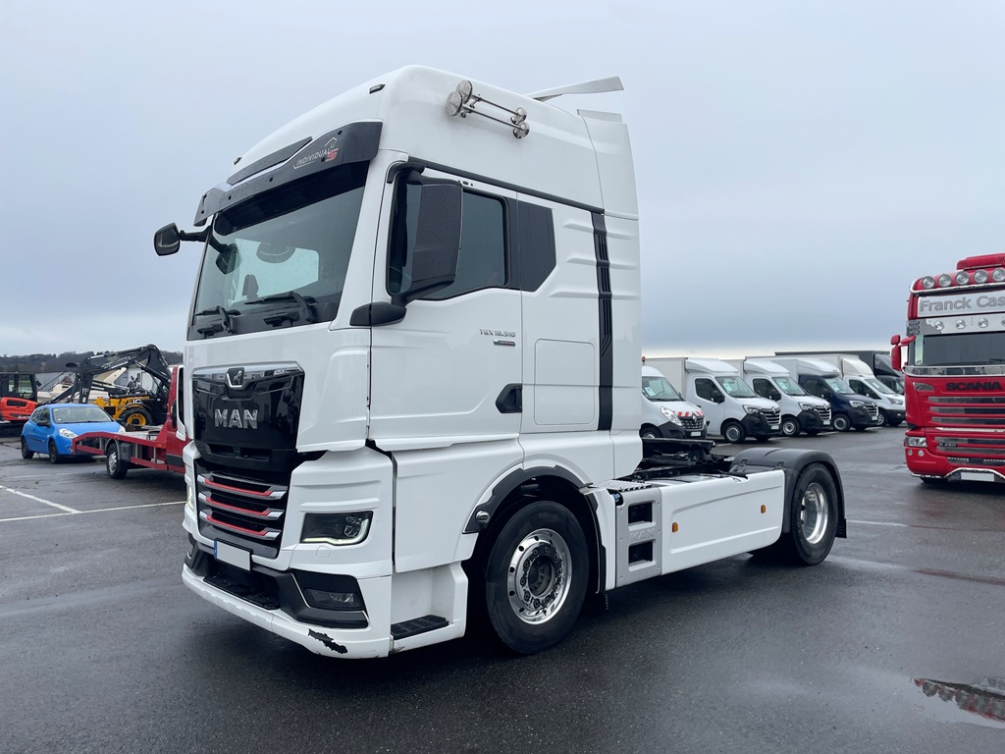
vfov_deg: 53.1
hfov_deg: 67.3
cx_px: 502
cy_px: 377
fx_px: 755
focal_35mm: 26
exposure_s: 1/1135
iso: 32
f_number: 1.6
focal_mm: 4.2
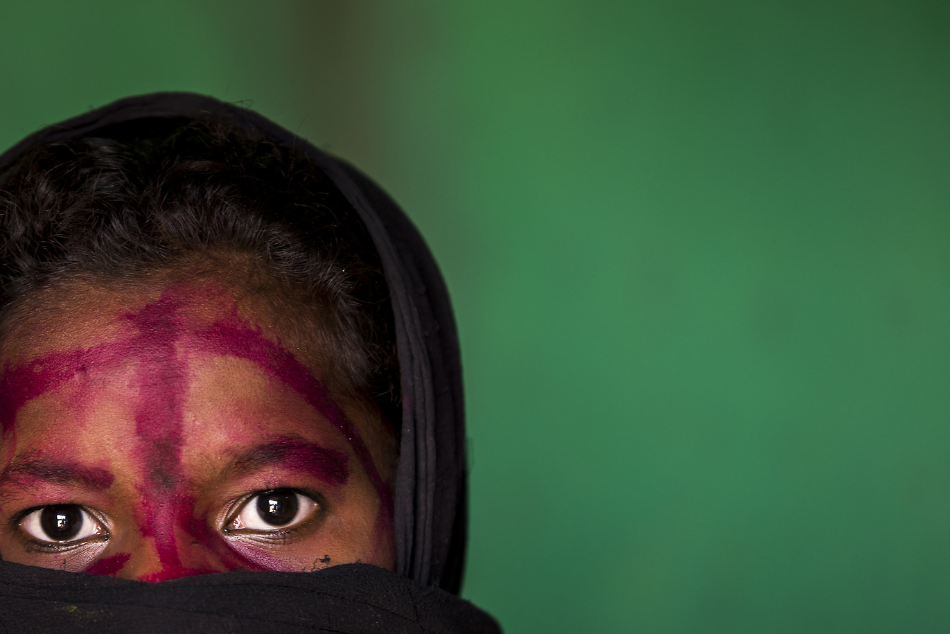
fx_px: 9238
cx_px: 183
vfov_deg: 3.9
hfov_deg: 5.9
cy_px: 453
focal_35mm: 350
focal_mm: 200
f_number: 2.8
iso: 400
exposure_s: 1/30
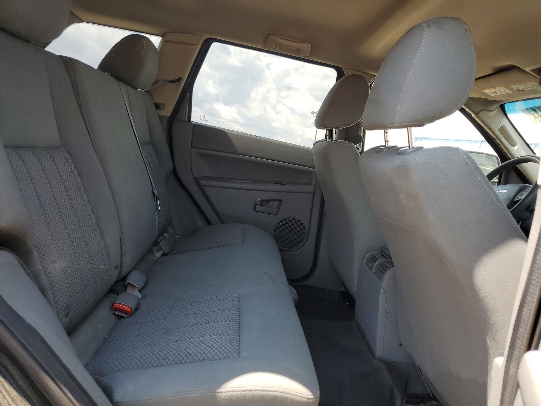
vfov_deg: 53.1
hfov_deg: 67.3
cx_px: 270
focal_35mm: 26
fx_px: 406
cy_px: 203
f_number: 1.5
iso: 50
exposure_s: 1/400
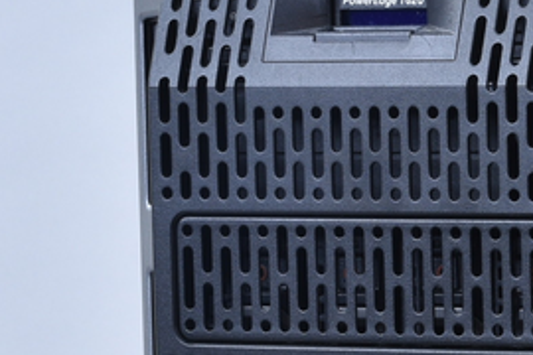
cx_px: 746
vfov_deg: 3.3
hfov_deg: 5.0
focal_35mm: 413
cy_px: 611
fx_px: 6114
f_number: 16
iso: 100
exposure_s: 1/1.3
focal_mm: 62
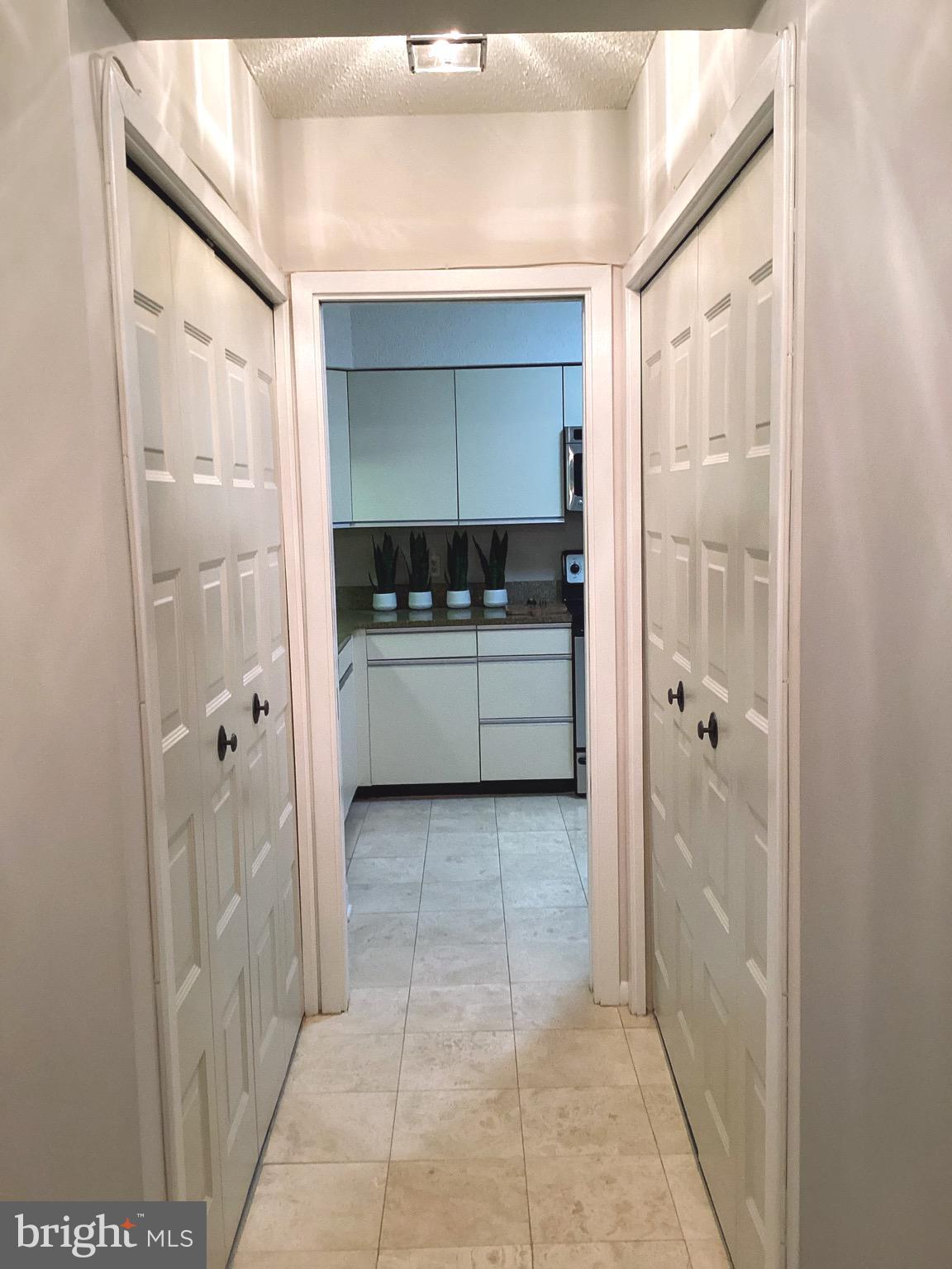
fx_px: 1137
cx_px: 476
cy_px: 634
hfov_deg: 45.4
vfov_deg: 58.4
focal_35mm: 31
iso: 200
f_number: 2.4
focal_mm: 3.3
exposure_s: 1/60
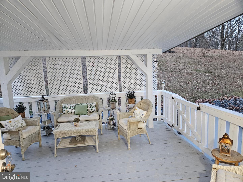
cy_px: 91
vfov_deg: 58.9
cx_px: 122
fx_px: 161
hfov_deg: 73.9
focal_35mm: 23
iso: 640
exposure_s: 1/60
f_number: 1.8
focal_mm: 5.4
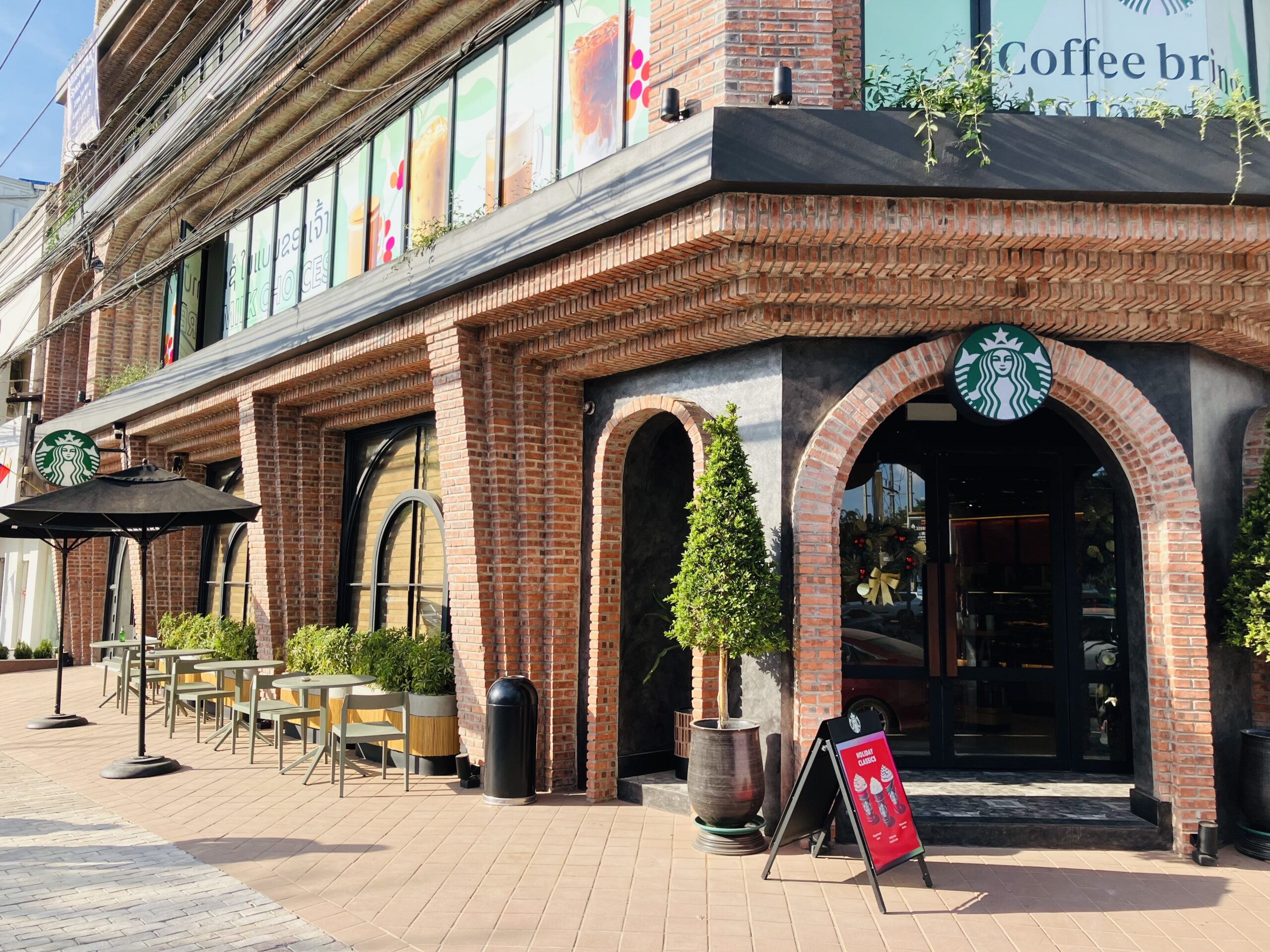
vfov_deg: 49.7
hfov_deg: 63.4
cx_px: 635
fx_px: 1027
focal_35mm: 28
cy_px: 476
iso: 32
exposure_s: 1/694
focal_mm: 3.99
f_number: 1.8
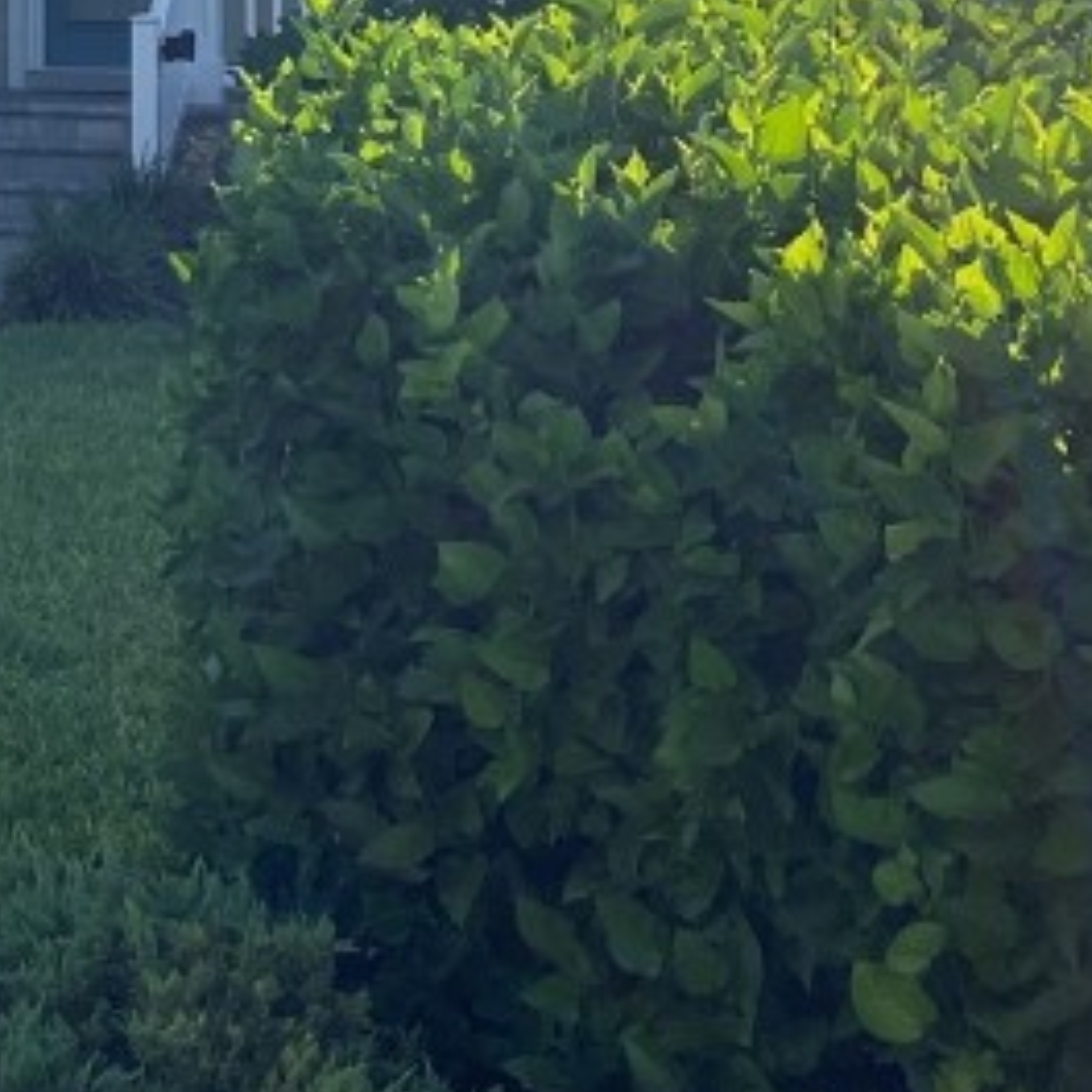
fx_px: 3176
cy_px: -178
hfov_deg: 18.0
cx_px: -389
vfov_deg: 18.6
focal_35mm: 89
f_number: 1.6
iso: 32
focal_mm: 4.2
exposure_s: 1/3401
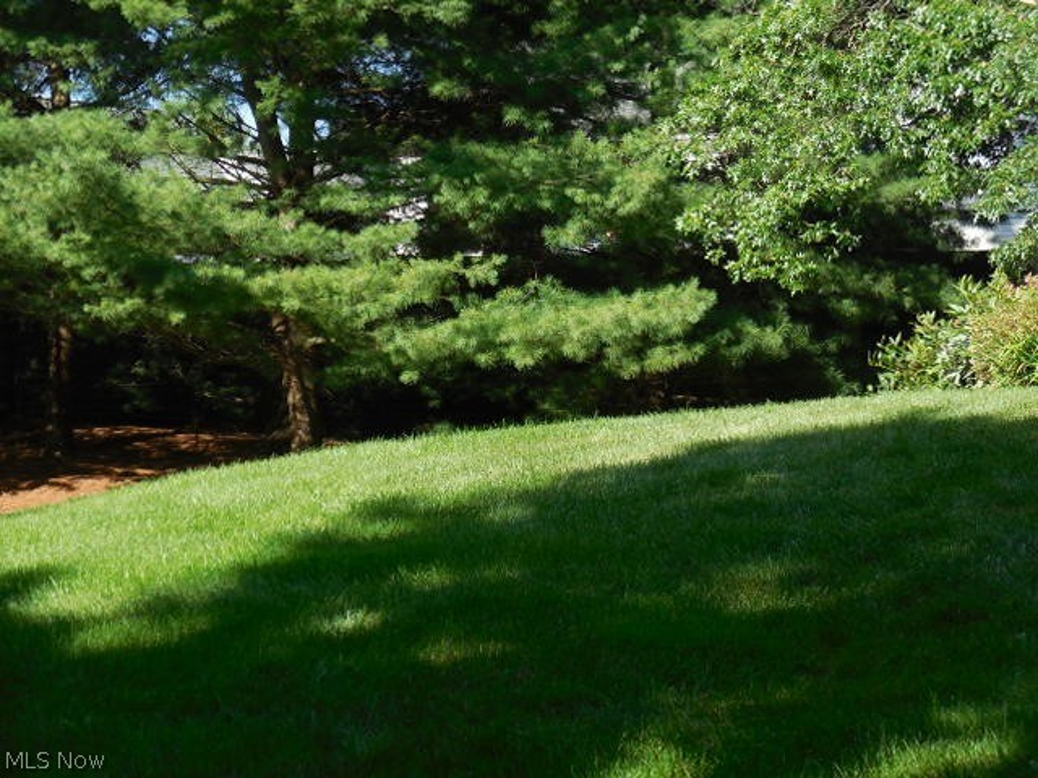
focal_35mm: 126
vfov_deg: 11.8
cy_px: 389
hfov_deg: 15.6
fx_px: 3778
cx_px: 519
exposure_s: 1/250
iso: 125
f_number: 5
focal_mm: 22.4
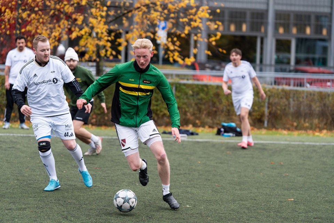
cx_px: 167
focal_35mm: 120
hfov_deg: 17.1
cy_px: 112
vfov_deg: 11.4
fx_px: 1113
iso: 1250
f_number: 2.8
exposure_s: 1/2000
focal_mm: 120
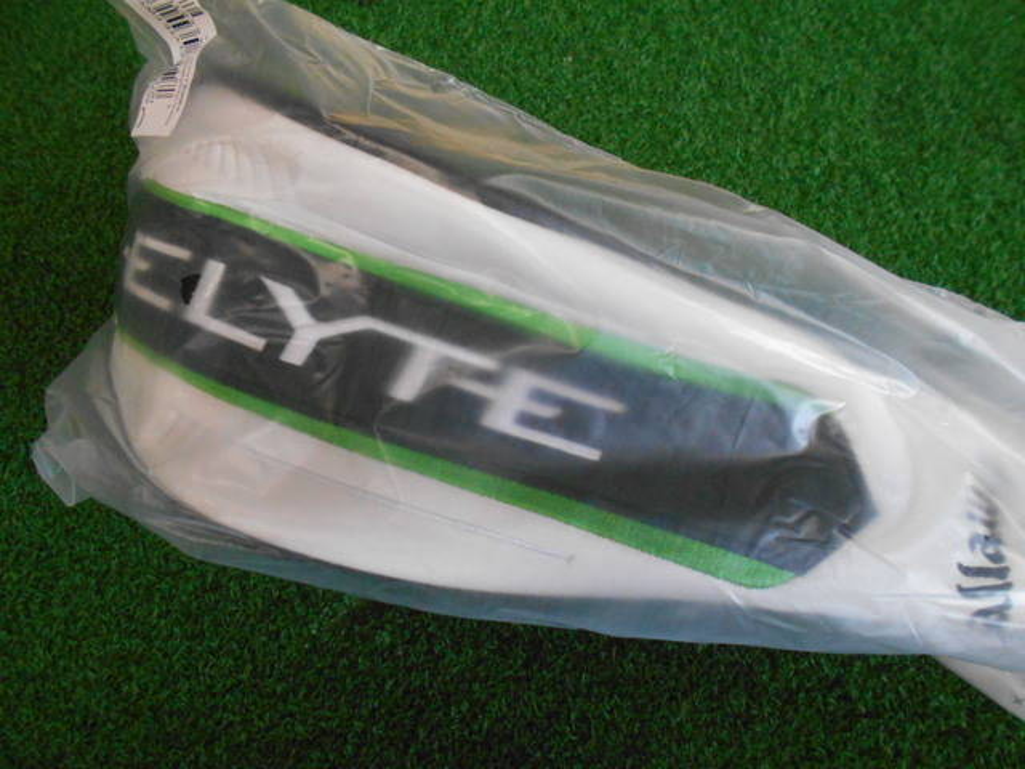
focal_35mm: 26
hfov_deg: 67.3
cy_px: 384
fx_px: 770
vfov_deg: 53.1
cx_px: 512
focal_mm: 4.6
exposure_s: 1/125
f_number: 3.2
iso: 800
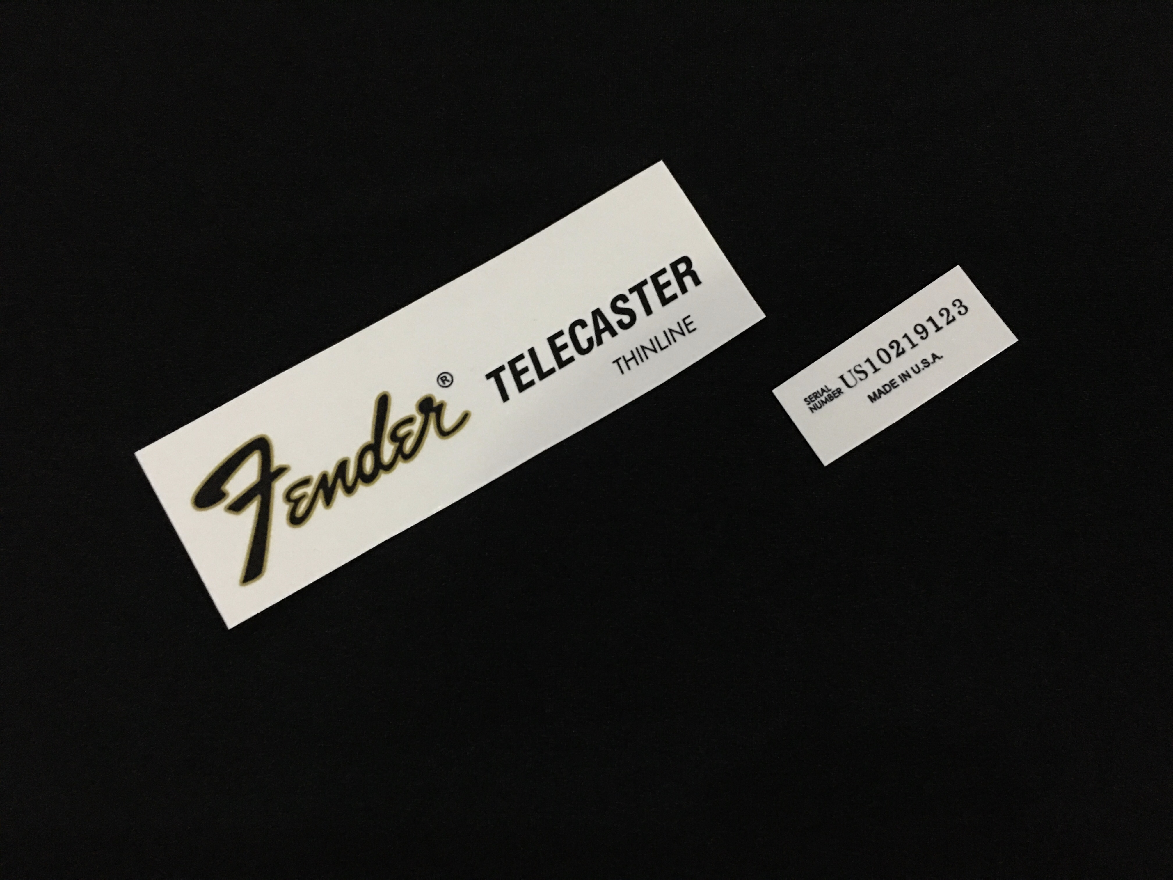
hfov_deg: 61.7
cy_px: 440
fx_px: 983
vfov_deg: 48.2
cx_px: 586
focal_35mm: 29
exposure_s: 1/4
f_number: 2.2
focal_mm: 4.15
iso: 160
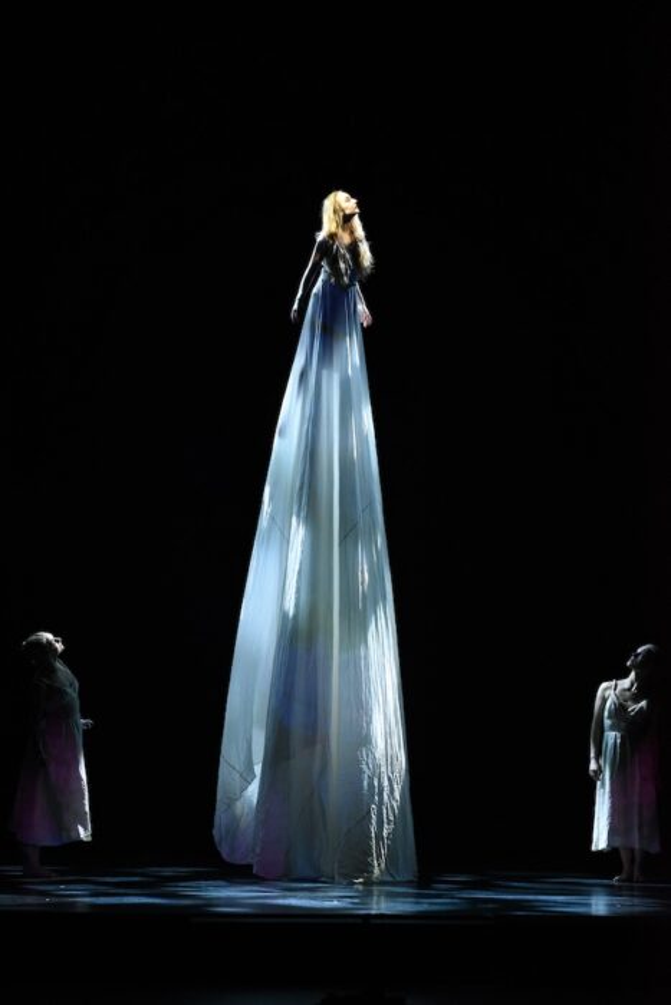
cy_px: 502
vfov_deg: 23.9
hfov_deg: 16.1
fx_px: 2375
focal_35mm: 85
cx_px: 336
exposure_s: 1/160
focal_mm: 85
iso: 3200
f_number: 4
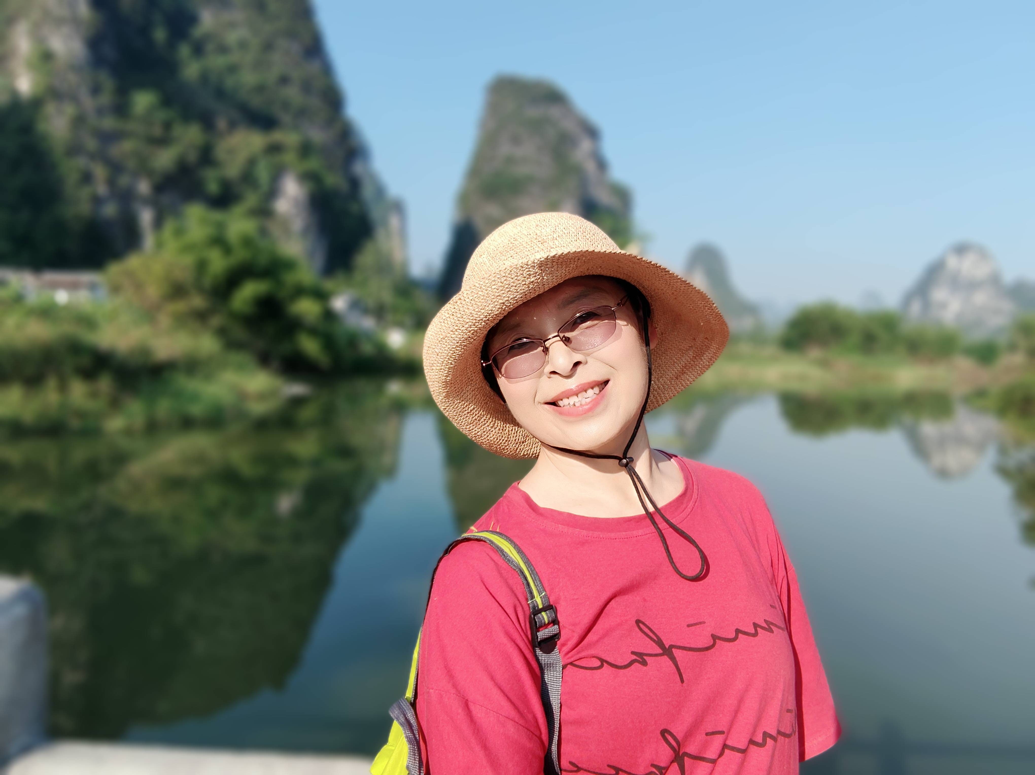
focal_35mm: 23
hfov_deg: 74.0
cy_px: 388
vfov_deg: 58.8
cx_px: 518
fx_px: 687
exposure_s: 1/289
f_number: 2.4
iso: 60
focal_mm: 2.66
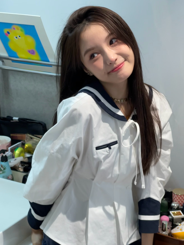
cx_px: 92
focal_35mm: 64
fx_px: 454
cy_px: 122
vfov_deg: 30.3
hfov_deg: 22.9
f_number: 2.2
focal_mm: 7.5
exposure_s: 1/50
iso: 125
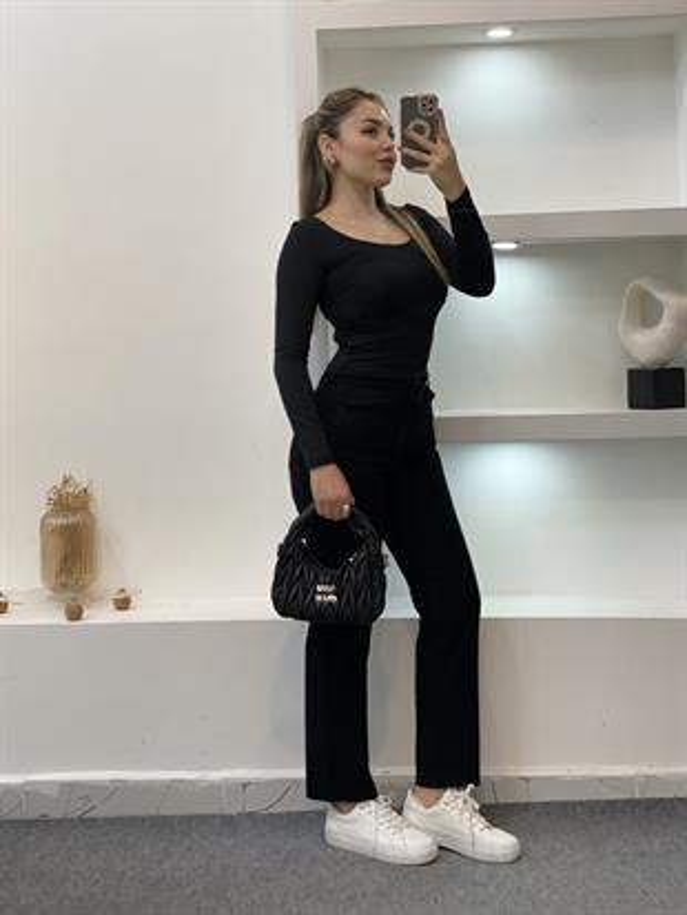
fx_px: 1375
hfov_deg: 28.0
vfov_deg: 36.8
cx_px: 344
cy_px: 458
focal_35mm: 52
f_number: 2
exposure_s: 1/100
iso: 80
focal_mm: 6
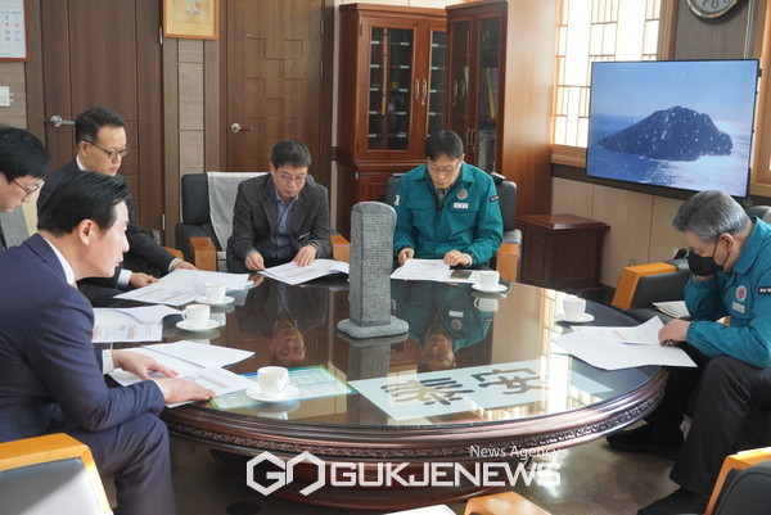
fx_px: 964
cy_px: 258
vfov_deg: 29.9
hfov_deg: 43.6
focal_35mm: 45
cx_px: 386
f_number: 4.5
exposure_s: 1/160
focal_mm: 30
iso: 1250
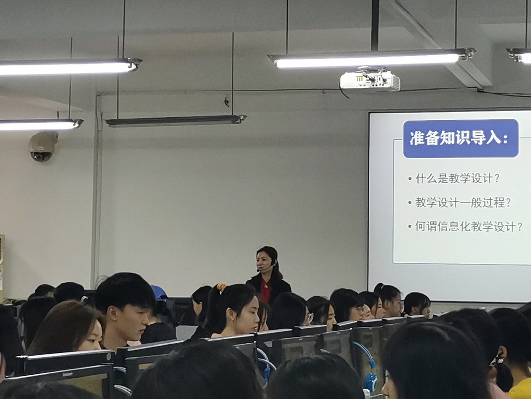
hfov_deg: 21.1
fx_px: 1427
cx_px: 314
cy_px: 144
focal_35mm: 93
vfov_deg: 15.9
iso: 160
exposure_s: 1/100
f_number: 1.8
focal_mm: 4.75
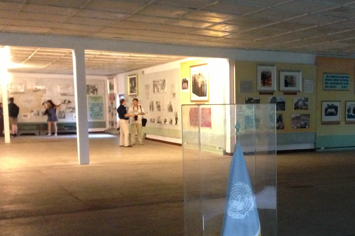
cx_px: 262
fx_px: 523
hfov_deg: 36.7
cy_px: 170
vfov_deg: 25.3
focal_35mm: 53
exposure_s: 1/15
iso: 800
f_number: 2.4
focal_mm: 4.13
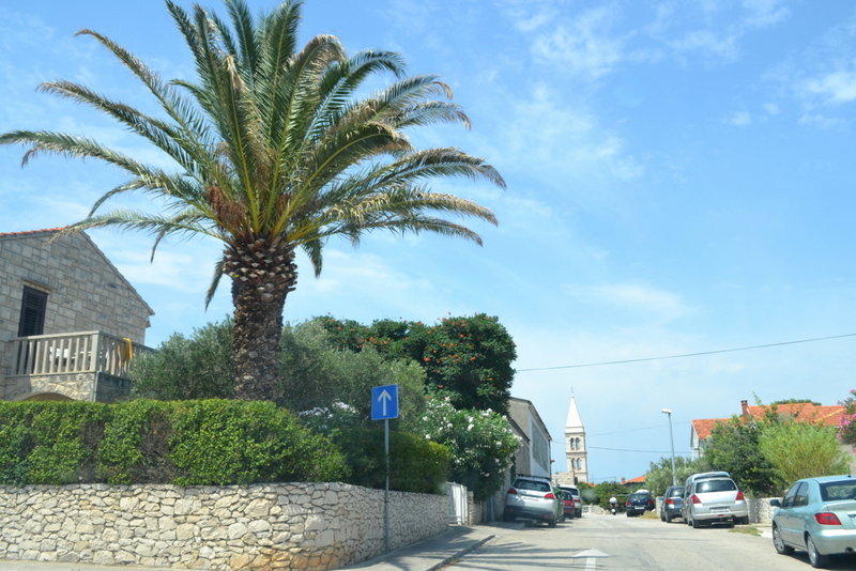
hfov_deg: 61.9
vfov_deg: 43.6
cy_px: 286
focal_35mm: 30
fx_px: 714
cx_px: 428
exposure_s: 1/250
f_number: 5.6
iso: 100
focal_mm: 20
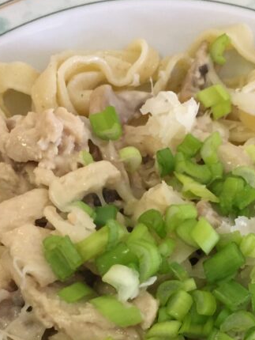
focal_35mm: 69
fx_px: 677
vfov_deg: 27.3
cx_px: 128
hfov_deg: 21.3
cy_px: 297
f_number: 2.2
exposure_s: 1/33
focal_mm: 4.15
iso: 160
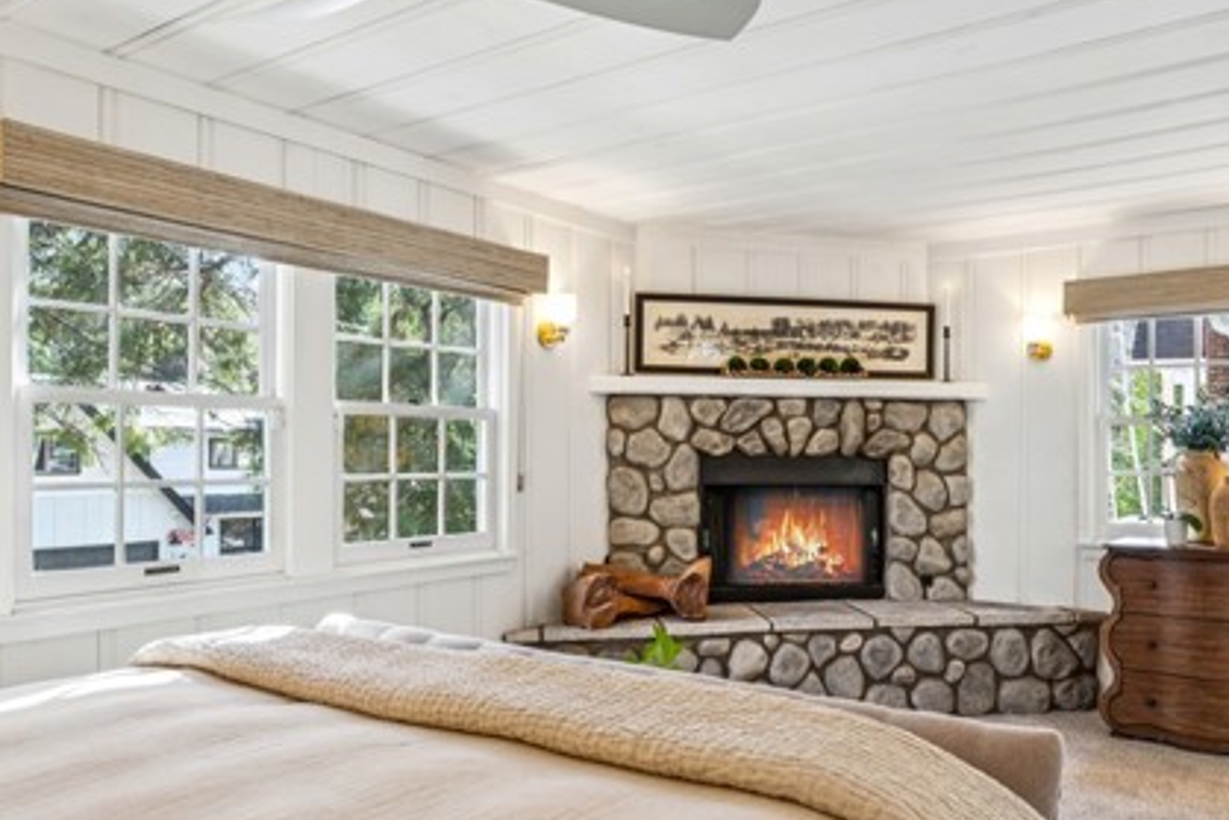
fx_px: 935
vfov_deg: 47.3
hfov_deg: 66.1
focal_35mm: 27
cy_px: 444
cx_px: 729
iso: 100
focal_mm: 17.9
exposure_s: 1/1.25
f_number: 13
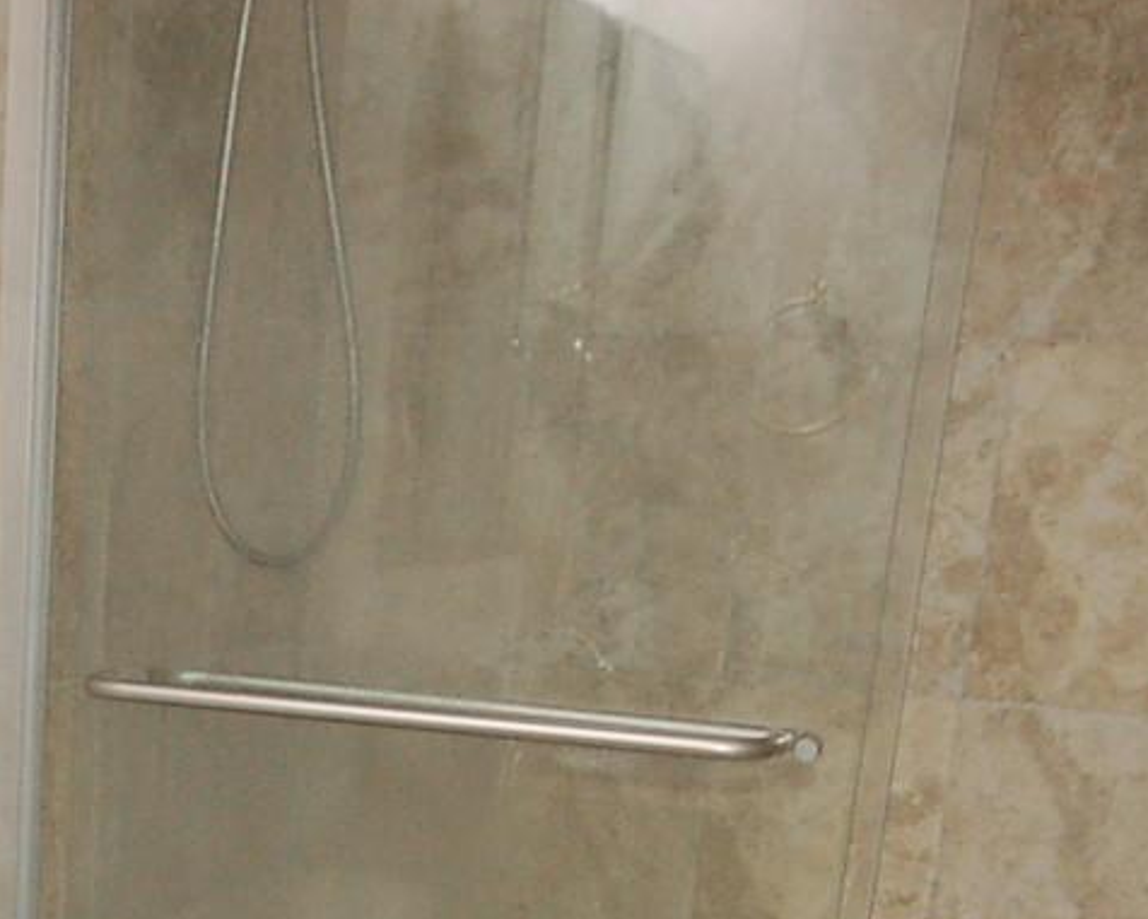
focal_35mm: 75
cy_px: 1182
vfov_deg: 18.9
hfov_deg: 24.2
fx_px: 2565
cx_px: 17
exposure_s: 1/60
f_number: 5.6
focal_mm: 17
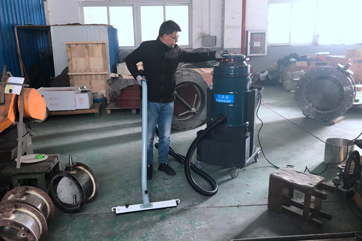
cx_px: 180
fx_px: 302
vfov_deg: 43.6
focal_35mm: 30
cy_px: 123
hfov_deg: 61.9
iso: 320
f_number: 1.8
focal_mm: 3.99
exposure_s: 1/60
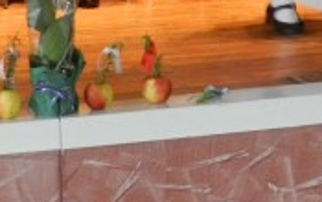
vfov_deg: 6.3
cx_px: 454
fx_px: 1802
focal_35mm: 205
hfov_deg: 10.0
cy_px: -182
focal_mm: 9.4
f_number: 4.4
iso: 800
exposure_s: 1/50
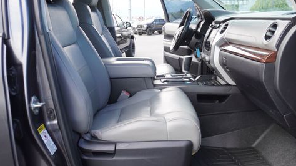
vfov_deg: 34.5
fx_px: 267
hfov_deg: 58.0
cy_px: 71
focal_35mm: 34
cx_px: 152
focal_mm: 16
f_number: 4.5
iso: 100
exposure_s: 1/80
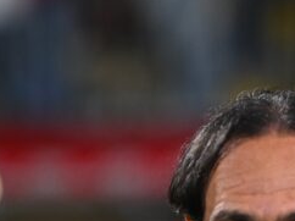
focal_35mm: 550
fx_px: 4682
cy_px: 390
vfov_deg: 2.7
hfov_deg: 3.6
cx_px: 502
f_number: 1.8
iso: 1000
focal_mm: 135
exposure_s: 1/1250
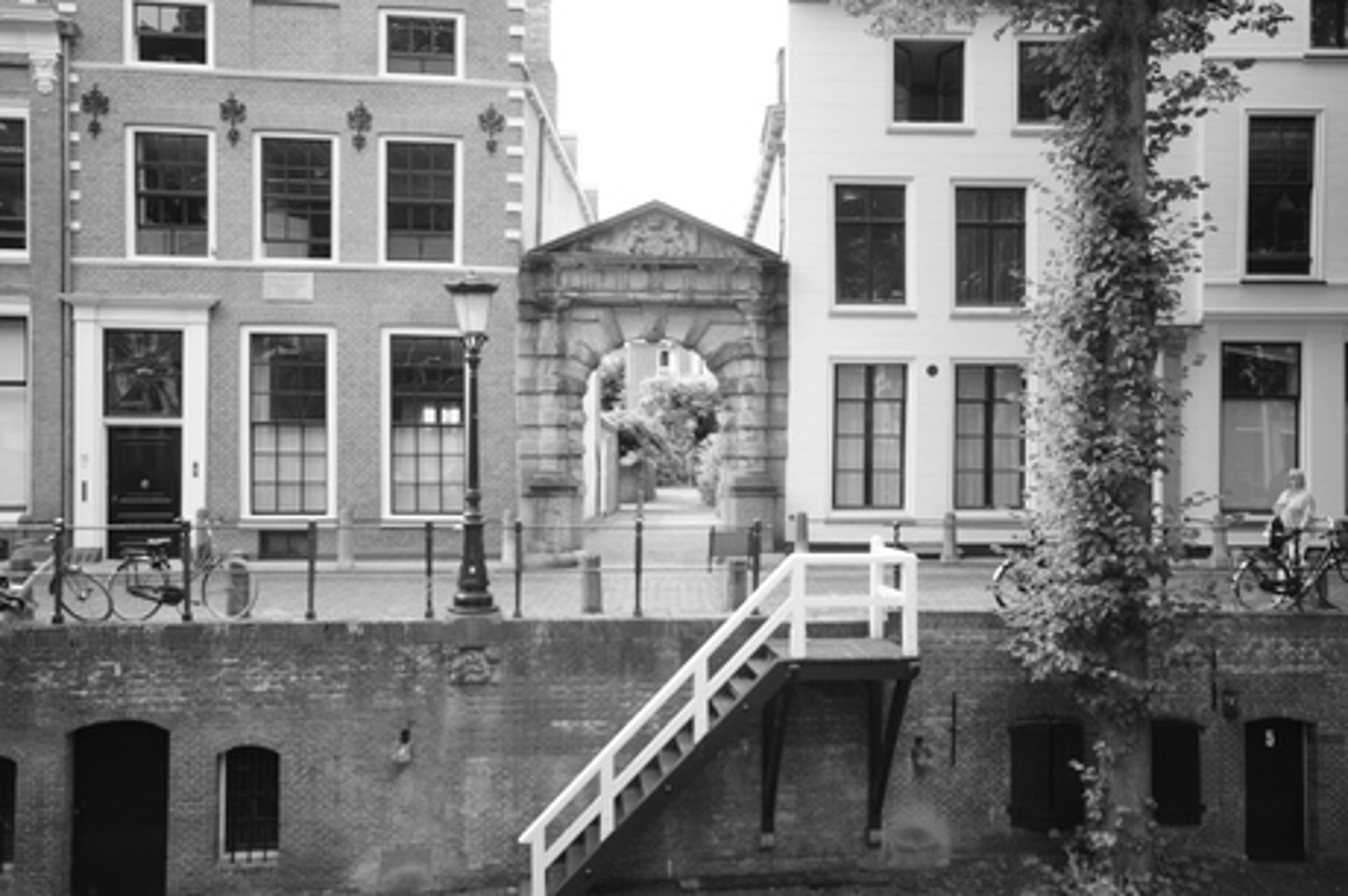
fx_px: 1122
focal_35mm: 30
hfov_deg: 62.0
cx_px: 674
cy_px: 448
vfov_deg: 43.5
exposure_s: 1/125
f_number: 5.6
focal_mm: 20
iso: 200
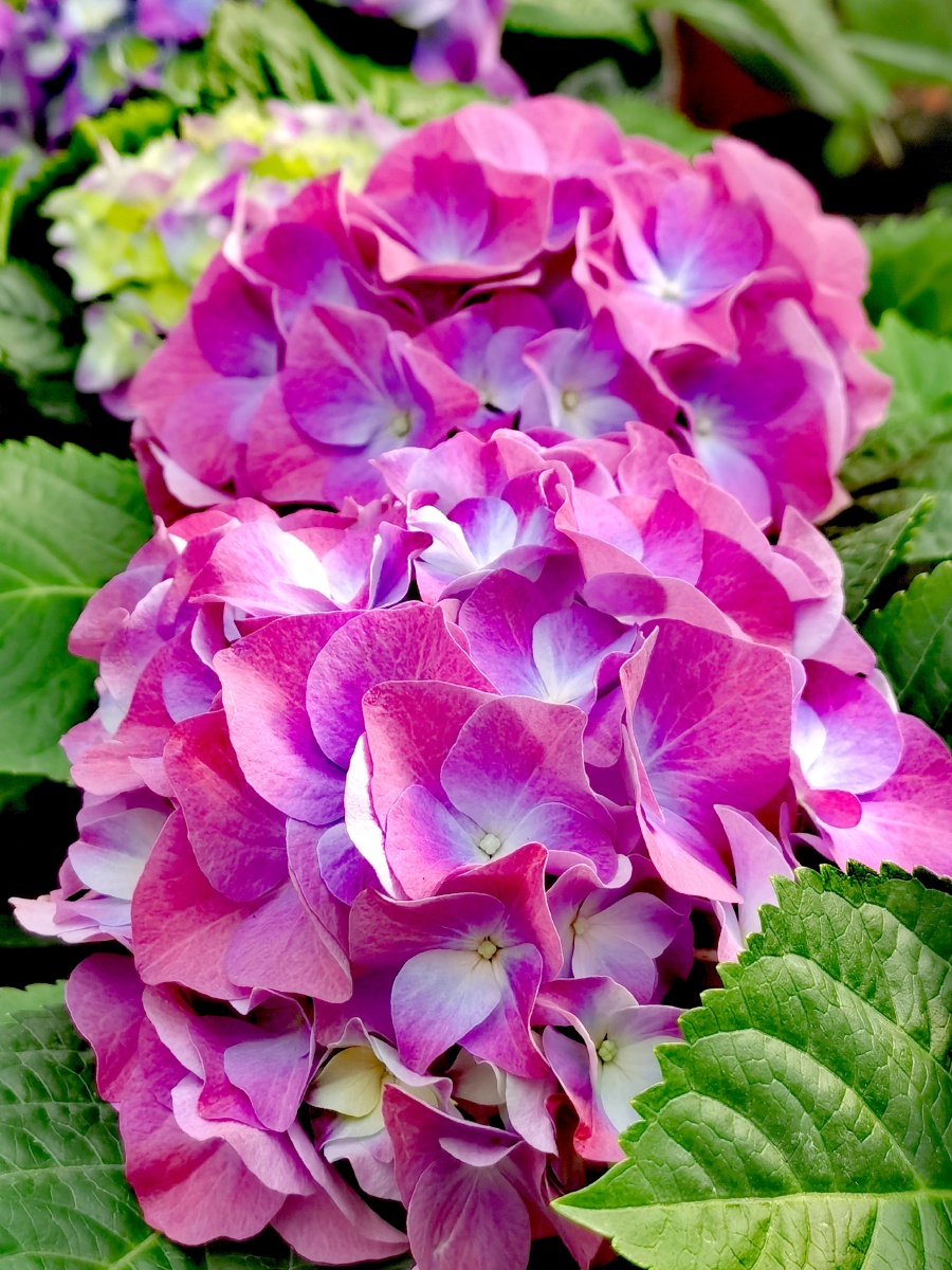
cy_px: 635
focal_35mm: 81
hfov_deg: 18.2
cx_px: 476
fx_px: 2970
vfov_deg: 24.1
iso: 50
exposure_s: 1/596
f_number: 1.9
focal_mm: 6.71
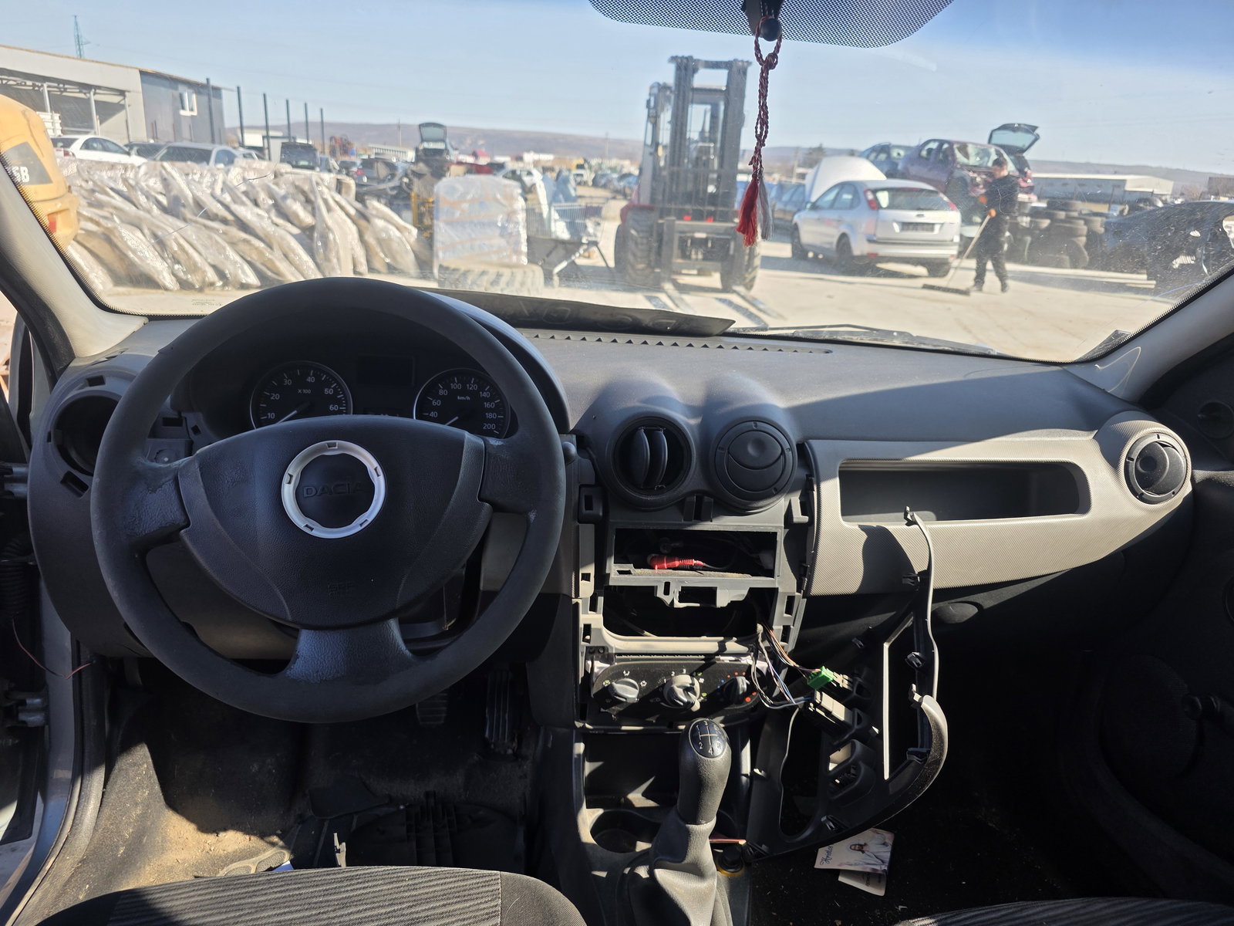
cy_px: 463
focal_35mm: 23
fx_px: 820
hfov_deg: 73.9
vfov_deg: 58.9
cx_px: 617
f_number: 1.7
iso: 80
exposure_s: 1/1606
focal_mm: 6.3
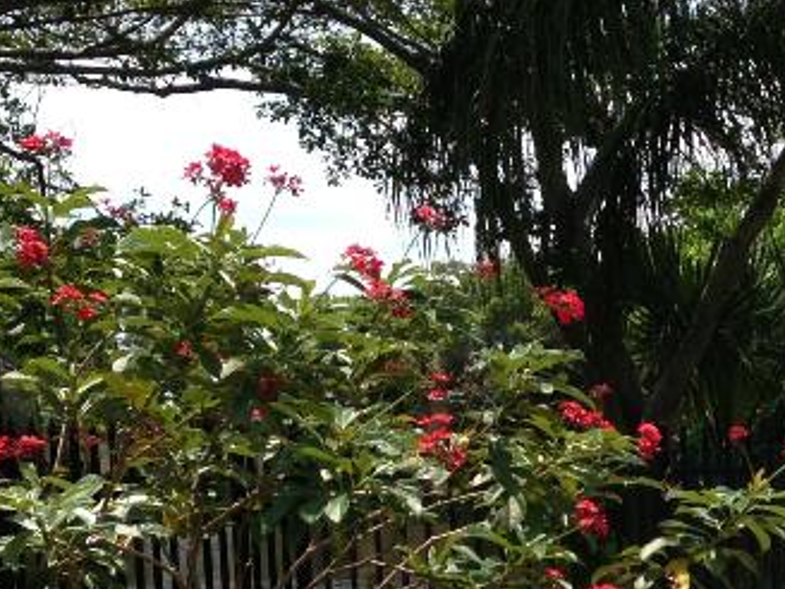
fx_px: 2336
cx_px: 967
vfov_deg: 14.0
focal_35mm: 103
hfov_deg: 18.0
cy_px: 668
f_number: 2.4
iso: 64
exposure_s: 1/1506
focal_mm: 4.13
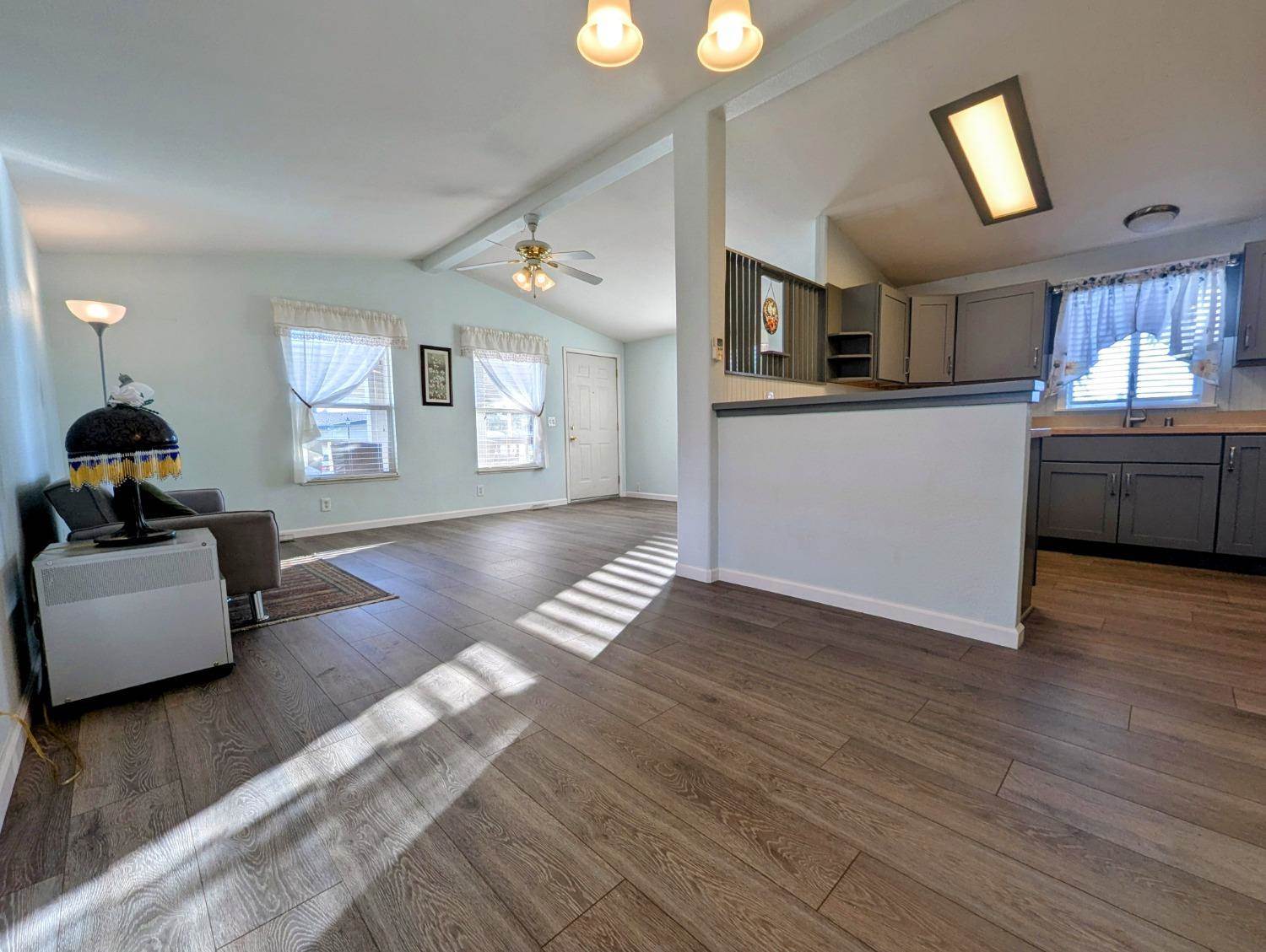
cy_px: 476
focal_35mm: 13
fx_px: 476
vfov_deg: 90.0
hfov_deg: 106.1
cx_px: 633
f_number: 2.2
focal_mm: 1.95
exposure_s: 1/120
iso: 72
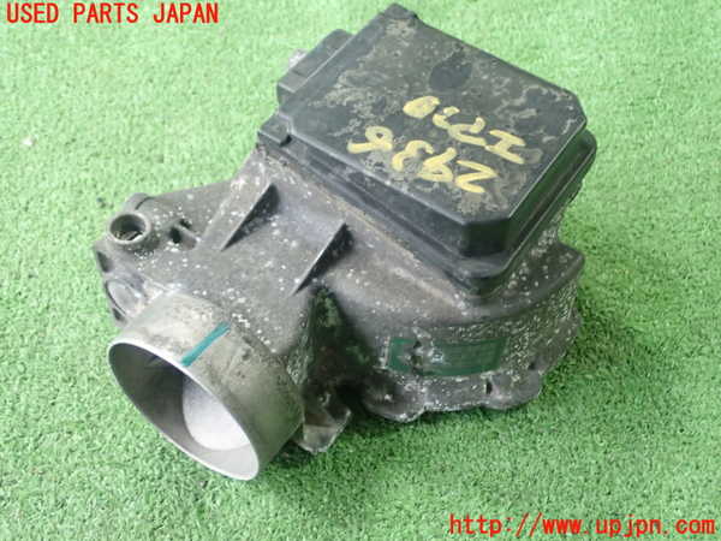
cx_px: 360
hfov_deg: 41.2
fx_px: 958
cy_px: 270
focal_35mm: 46
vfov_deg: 31.5
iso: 400
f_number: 3.1
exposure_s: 1/50
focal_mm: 8.41
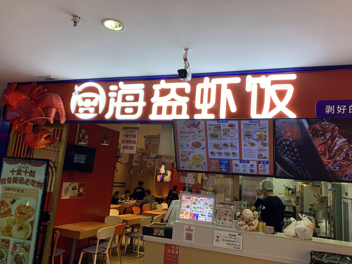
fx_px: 285
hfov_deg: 63.4
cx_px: 187
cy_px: 124
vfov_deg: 49.7
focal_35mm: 28
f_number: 1.8
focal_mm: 4.25
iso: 25
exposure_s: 1/130
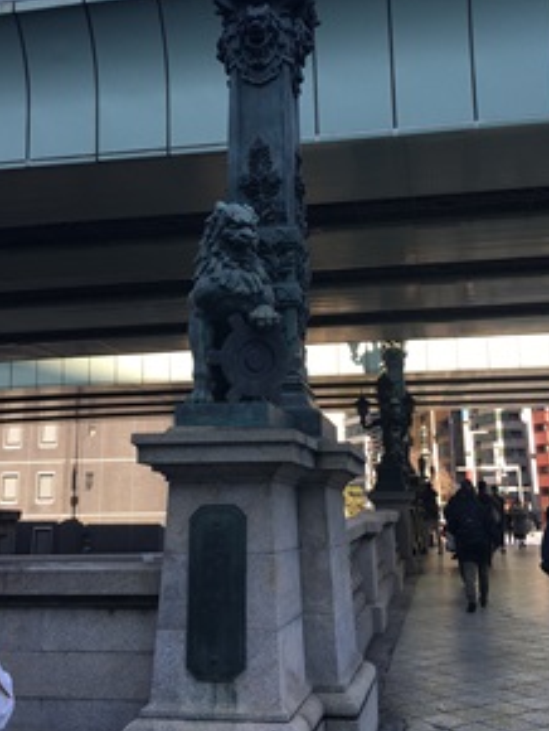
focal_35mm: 40
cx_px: 274
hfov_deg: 36.0
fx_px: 845
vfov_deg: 46.5
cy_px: 290
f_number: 2.2
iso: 25
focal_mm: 4.15
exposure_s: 1/400
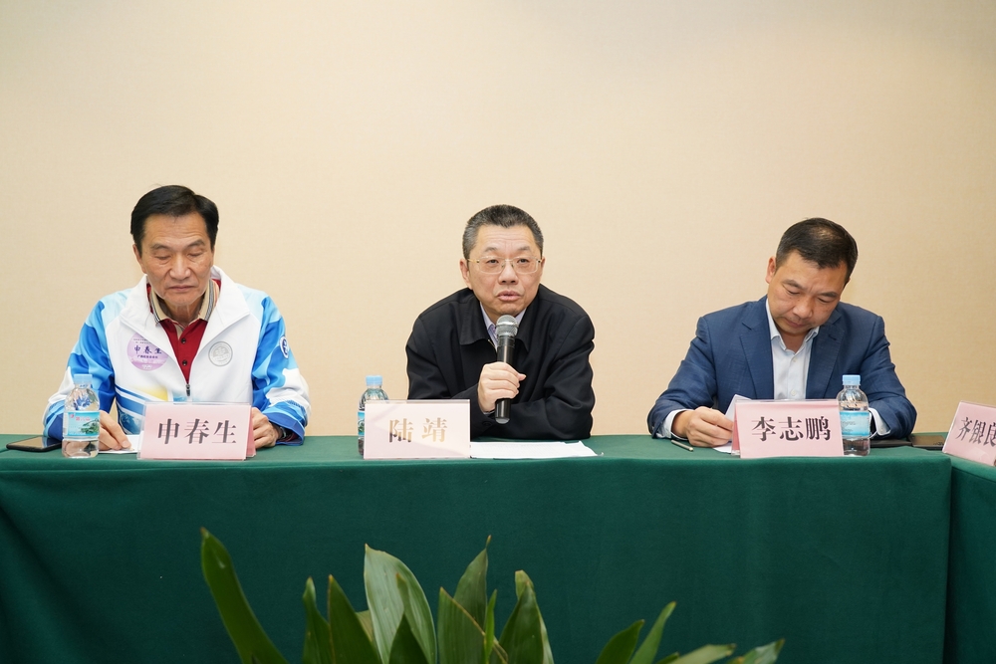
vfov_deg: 37.9
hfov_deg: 54.4
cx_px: 498
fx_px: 968
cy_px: 332
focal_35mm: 35
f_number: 4
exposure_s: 1/125
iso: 1600
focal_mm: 35
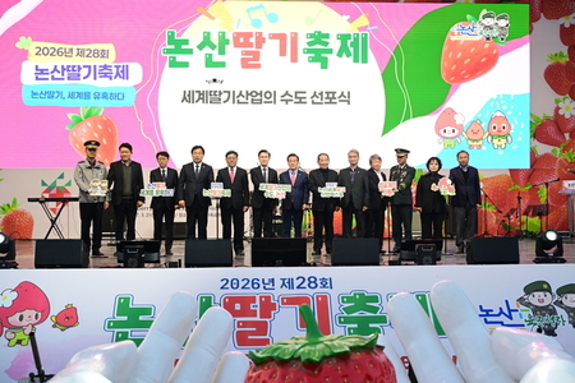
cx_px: 288
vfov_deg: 27.5
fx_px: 783
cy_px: 192
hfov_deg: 40.3
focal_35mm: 49
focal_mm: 49
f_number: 4
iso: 640
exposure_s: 1/250
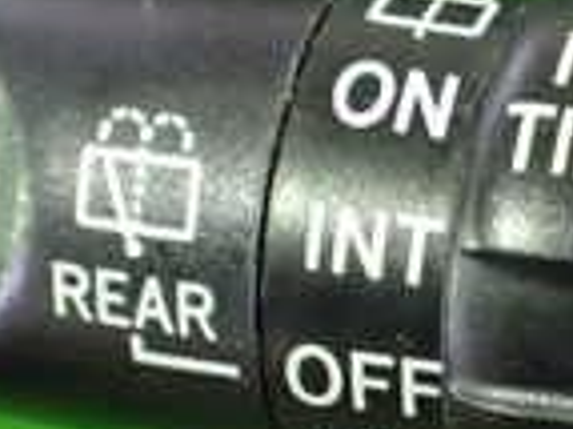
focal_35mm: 126
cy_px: 429
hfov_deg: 15.2
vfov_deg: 11.6
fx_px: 2084
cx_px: 637
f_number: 2.3
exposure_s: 1/30
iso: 1250
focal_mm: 5.4
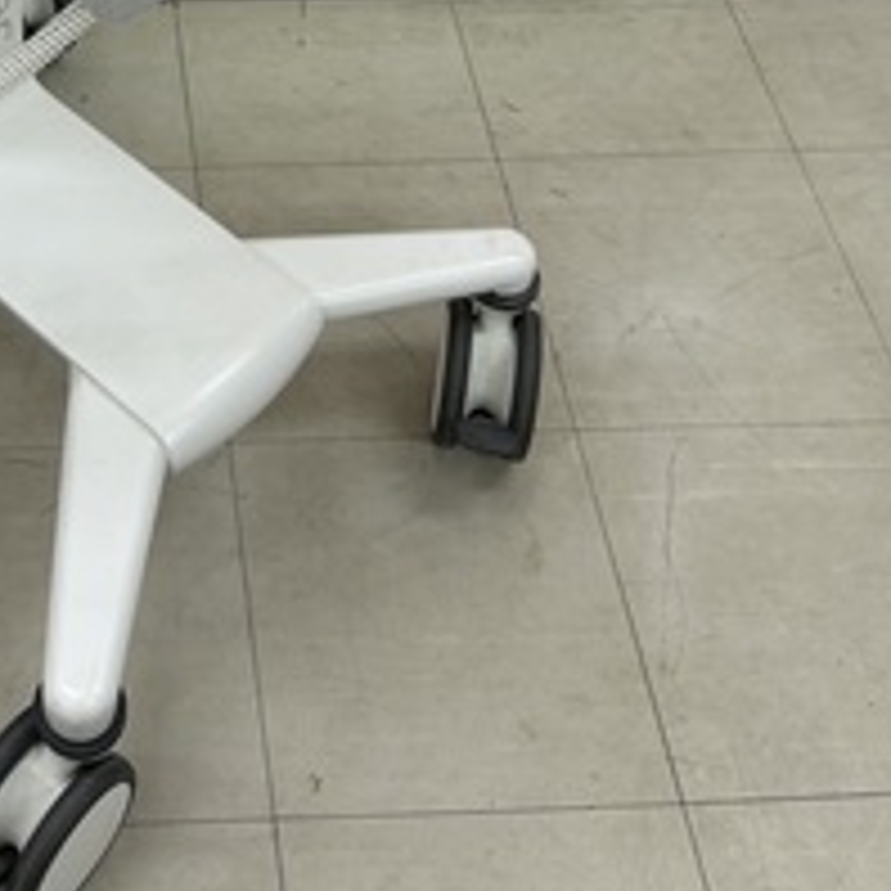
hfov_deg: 26.7
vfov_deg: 24.4
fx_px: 1806
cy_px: -248
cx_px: 76
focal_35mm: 62
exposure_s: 1/120
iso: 40
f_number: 1.6
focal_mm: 5.96
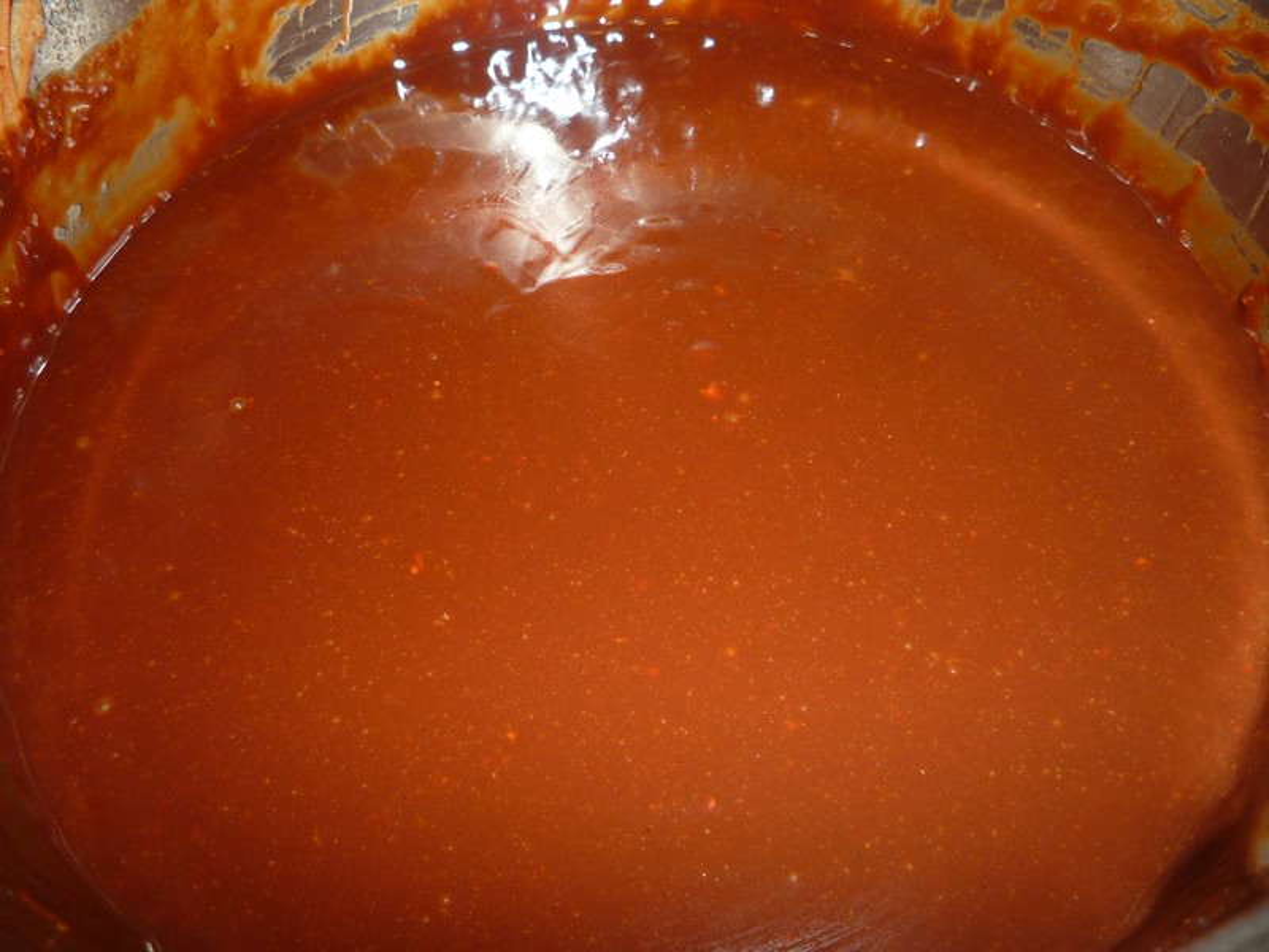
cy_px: 476
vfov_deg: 46.8
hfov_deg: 60.0
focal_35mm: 30
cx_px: 634
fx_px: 1100
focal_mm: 5.2
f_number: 4
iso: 100
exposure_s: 1/30
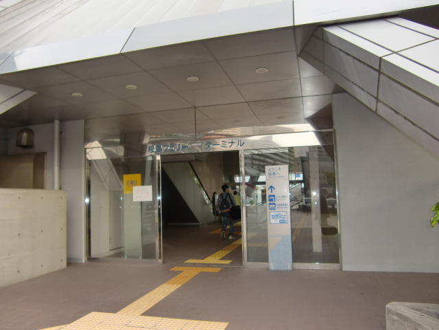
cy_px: 165
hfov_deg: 63.4
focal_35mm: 28
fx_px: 355
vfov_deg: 49.7
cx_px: 220
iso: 64
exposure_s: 1/200
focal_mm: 4.9
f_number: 2.6
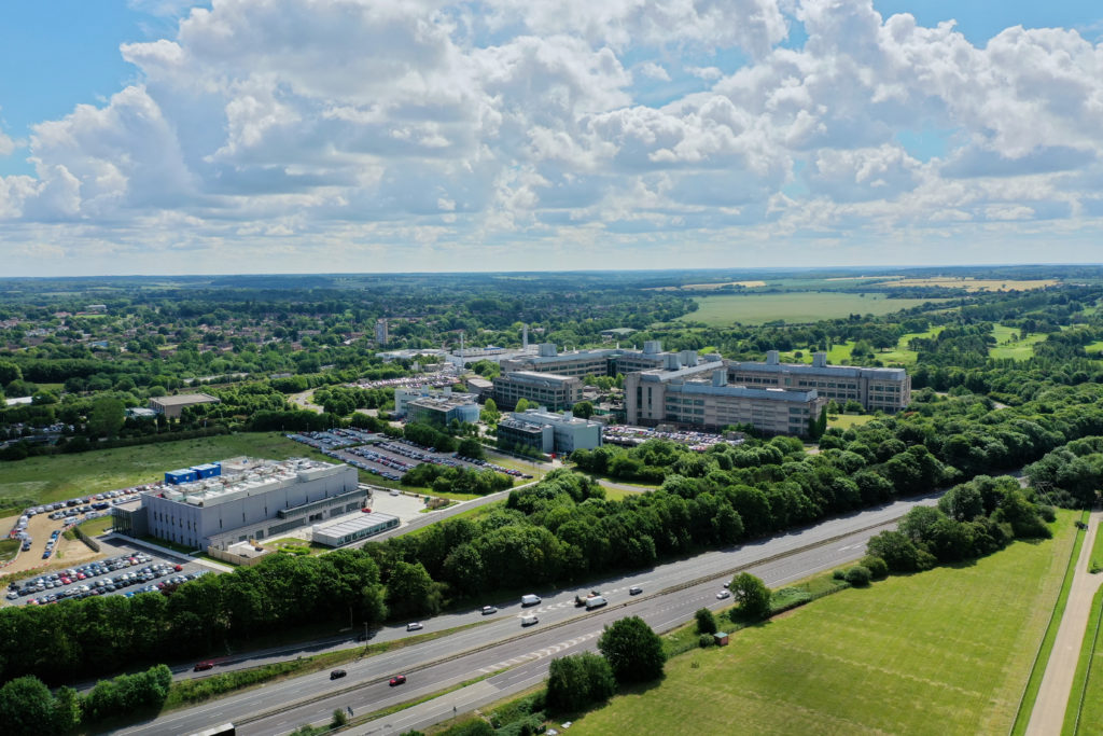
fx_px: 858
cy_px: 368
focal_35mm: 28
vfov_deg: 46.4
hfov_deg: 65.5
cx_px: 552
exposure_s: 1/120
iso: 100
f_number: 4
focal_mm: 10.26
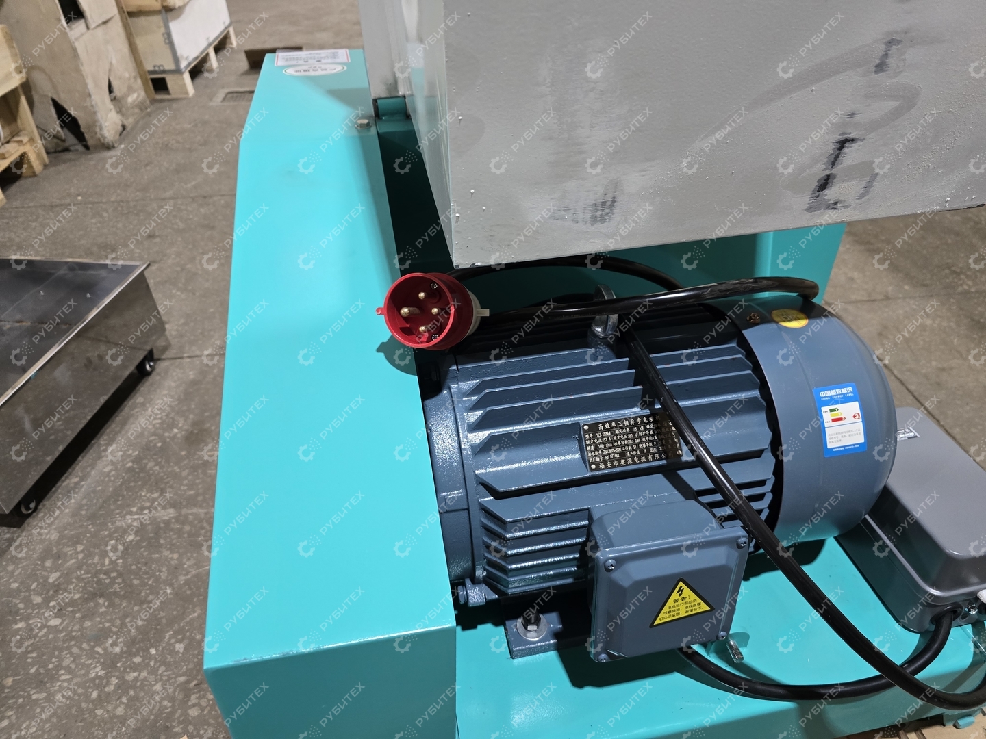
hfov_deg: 73.9
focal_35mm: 23
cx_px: 493
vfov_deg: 58.9
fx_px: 655
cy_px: 370
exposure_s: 1/100
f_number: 1.7
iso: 400
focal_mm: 6.3
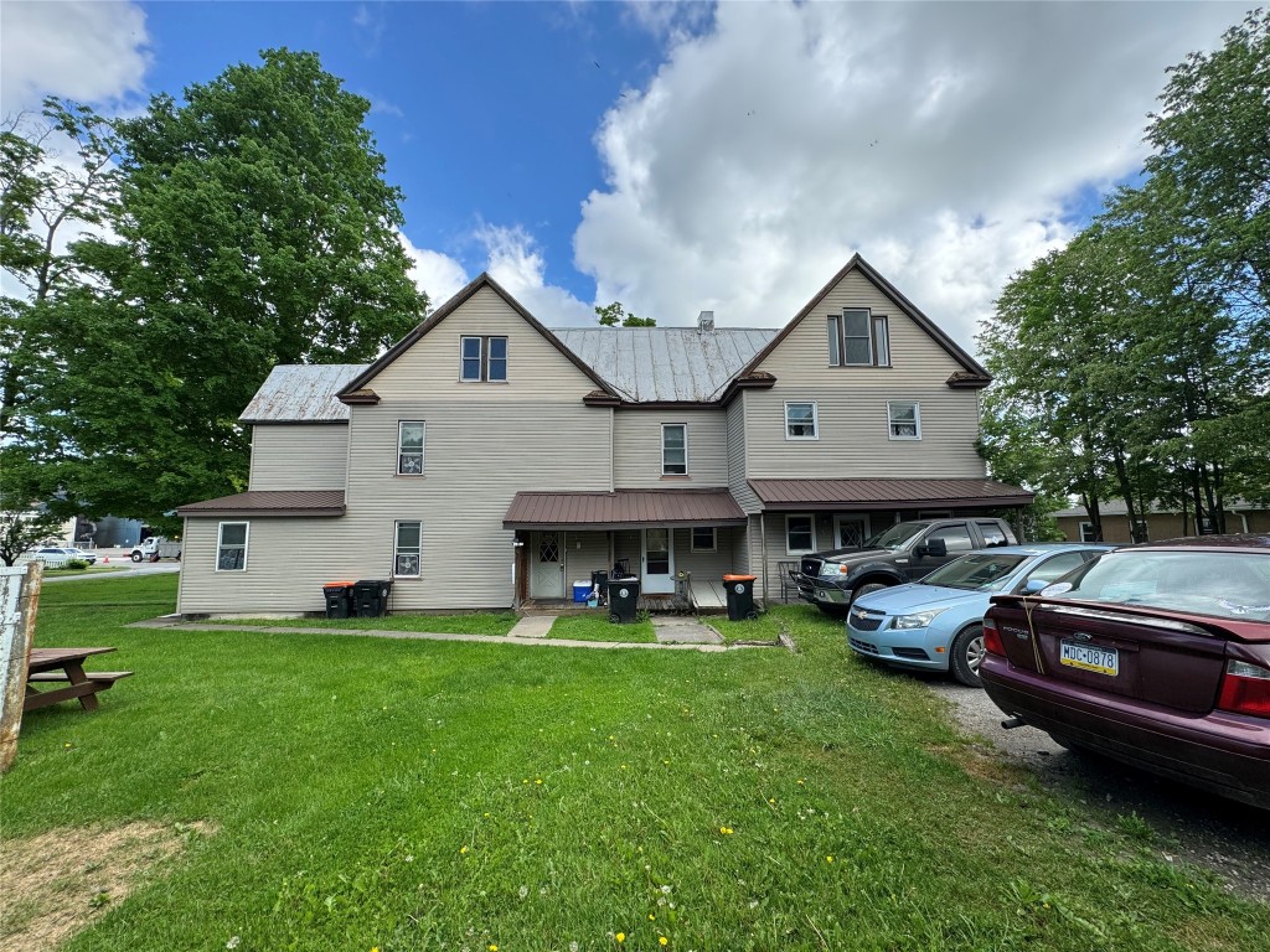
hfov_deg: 102.1
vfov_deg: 85.7
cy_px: 476
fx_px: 514
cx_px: 635
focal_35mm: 14
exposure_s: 1/537
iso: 40
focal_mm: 2.22
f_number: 2.2
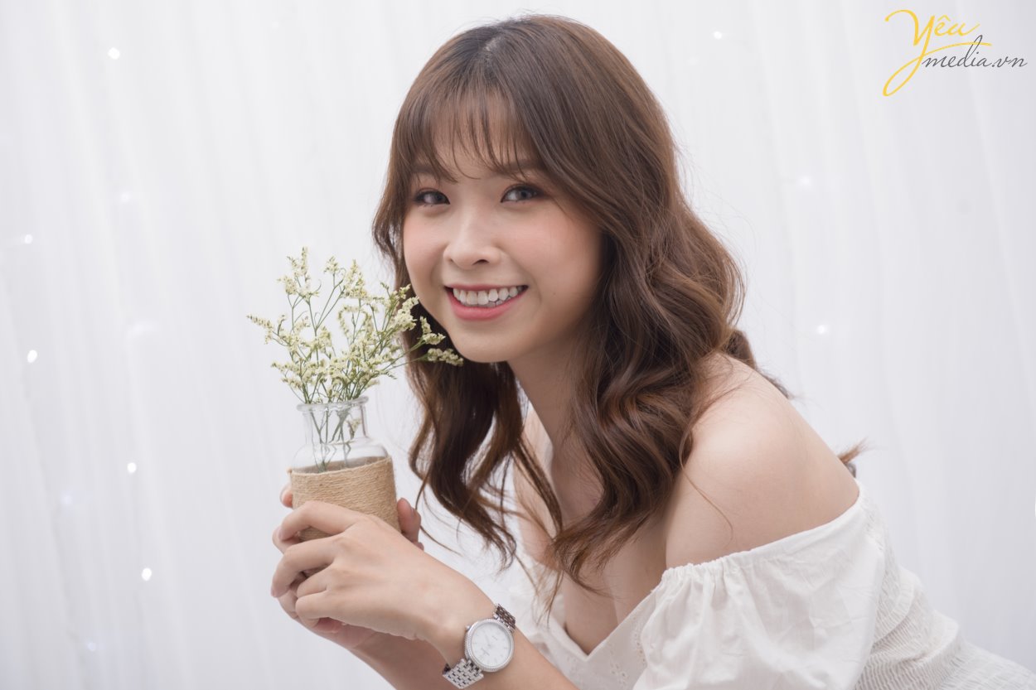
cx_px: 518
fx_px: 2014
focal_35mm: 70
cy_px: 345
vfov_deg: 19.5
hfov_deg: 28.8
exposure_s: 1/125
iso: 125
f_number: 4.8
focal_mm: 70
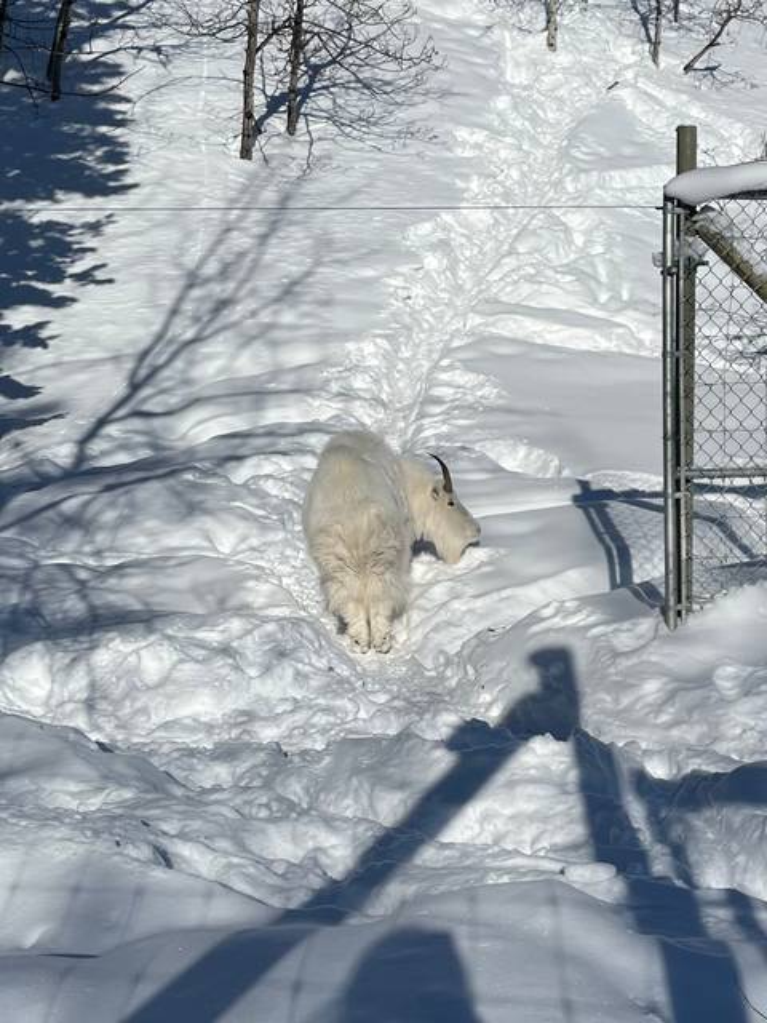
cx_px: 384
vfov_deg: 67.3
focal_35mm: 26
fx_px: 768
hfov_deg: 53.1
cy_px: 512
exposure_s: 1/13333
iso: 50
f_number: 1.6
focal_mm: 5.1
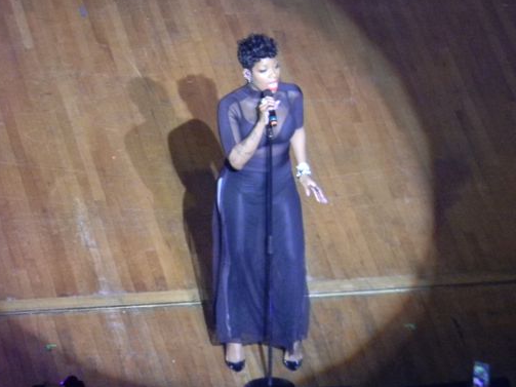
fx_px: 7854
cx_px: 253
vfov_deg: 2.8
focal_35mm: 527
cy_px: 225
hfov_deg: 3.8
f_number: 5.4
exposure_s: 1/60
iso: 800
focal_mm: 75
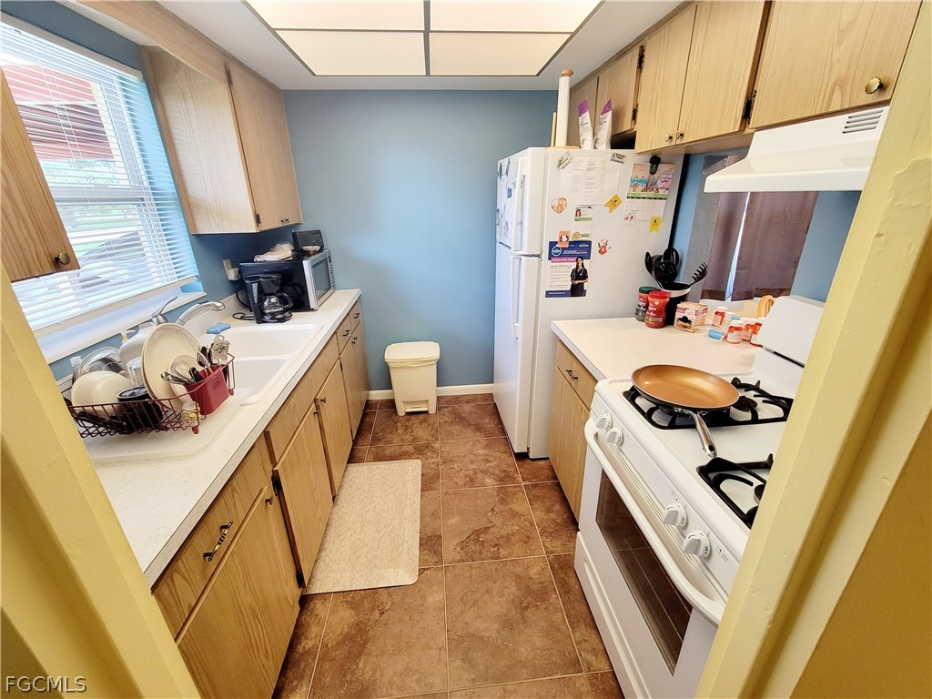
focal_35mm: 13
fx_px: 350
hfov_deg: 106.2
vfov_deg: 89.9
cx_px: 466
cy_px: 350
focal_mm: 2.2
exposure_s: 1/60.2
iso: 250
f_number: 2.2
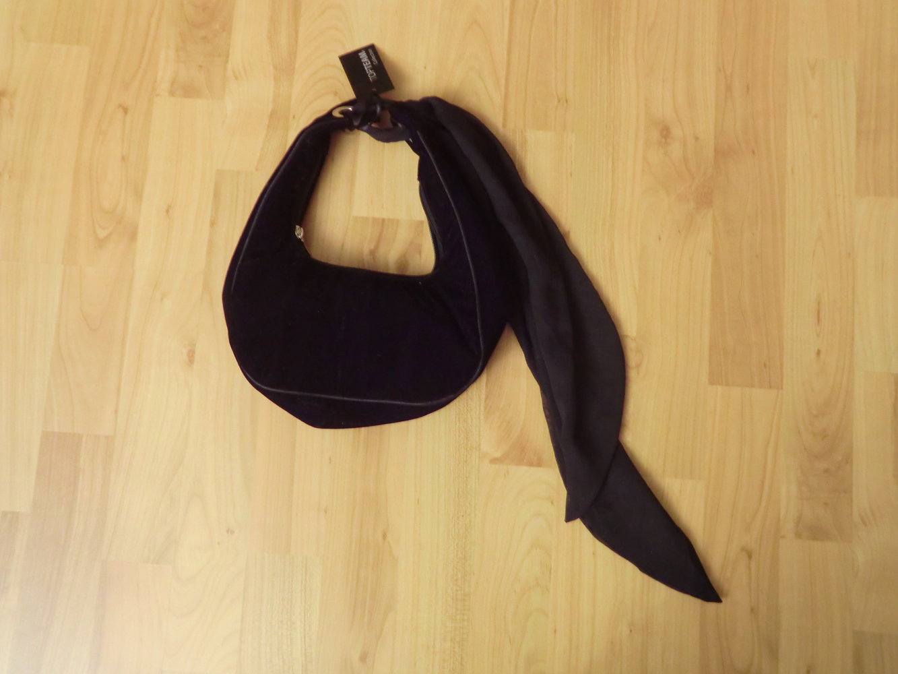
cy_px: 337
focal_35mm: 34
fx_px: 882
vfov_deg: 41.8
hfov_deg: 54.0
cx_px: 449
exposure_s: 1/5
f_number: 3.6
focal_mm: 6.1
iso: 400
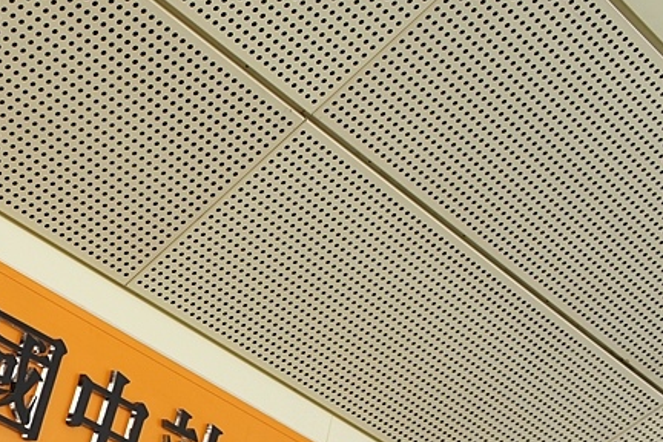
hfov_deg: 25.5
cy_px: 377
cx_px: -14
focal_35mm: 75
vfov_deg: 18.0
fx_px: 1381
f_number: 6.3
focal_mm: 24
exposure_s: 1/200
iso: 200
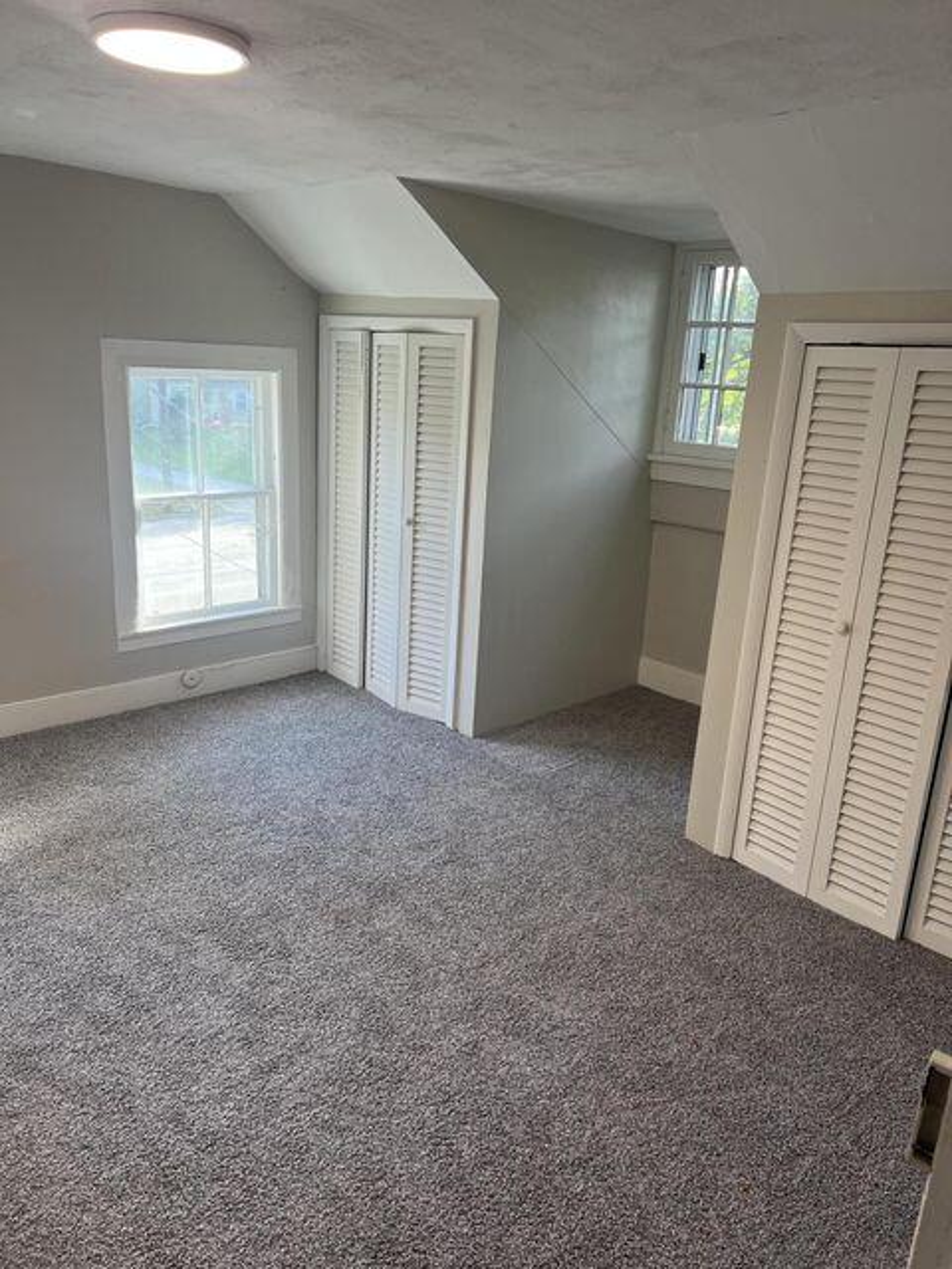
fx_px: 953
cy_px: 634
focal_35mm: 26
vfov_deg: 67.3
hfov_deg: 53.1
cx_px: 476
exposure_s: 1/120
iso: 64
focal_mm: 5.7
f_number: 1.5
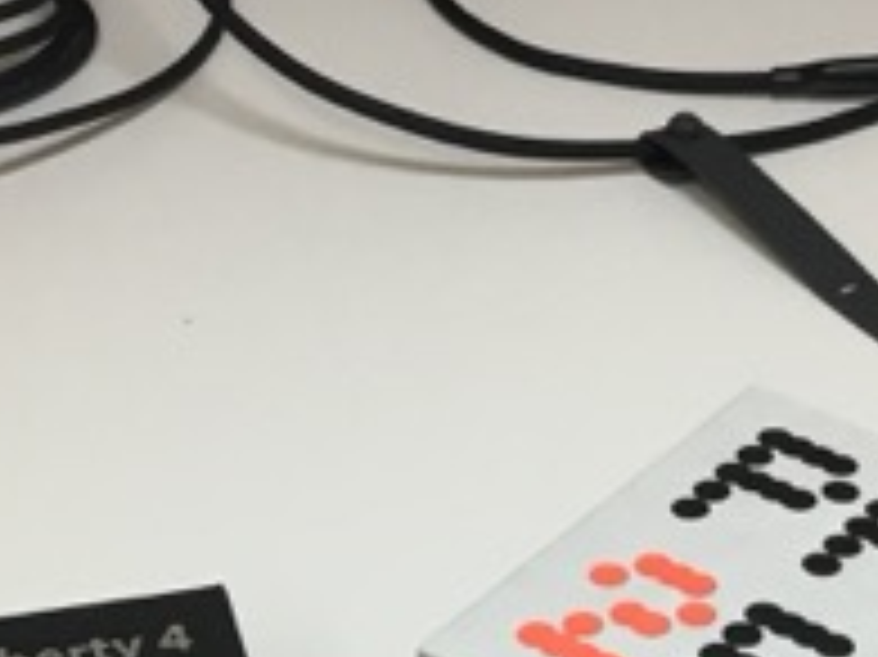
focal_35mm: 102
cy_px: 968
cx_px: 522
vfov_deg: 13.7
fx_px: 2586
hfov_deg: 19.3
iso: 32
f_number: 2.4
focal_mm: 3.3
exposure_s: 1/40
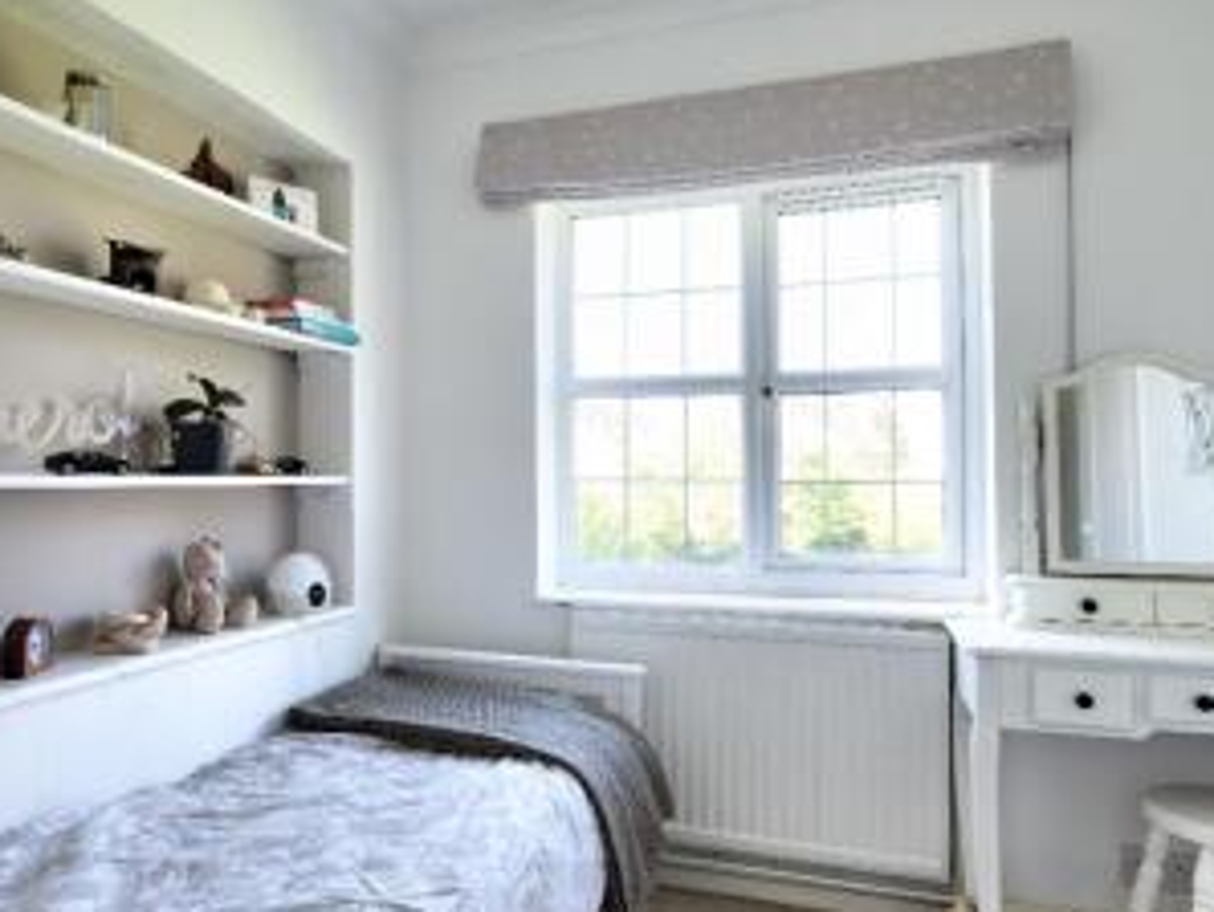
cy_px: 474
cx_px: 542
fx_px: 807
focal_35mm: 23
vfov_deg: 58.9
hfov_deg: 73.7
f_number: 4
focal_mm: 10
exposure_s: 1/20
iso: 160
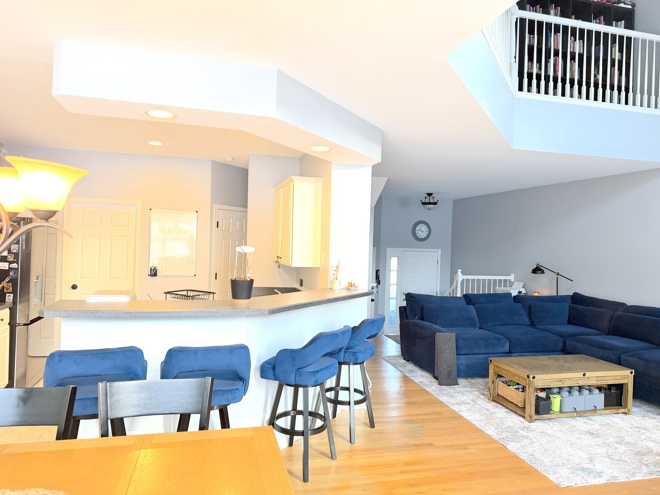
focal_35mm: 24
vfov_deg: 56.8
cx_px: 330
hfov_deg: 71.6
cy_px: 248
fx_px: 458
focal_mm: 6.76
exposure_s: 1/60
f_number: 1.78
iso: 200
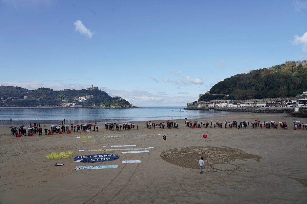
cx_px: 154
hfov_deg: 73.7
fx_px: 205
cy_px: 102
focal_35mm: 24
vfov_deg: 53.1
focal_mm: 24
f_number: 8
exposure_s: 1/250
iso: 100
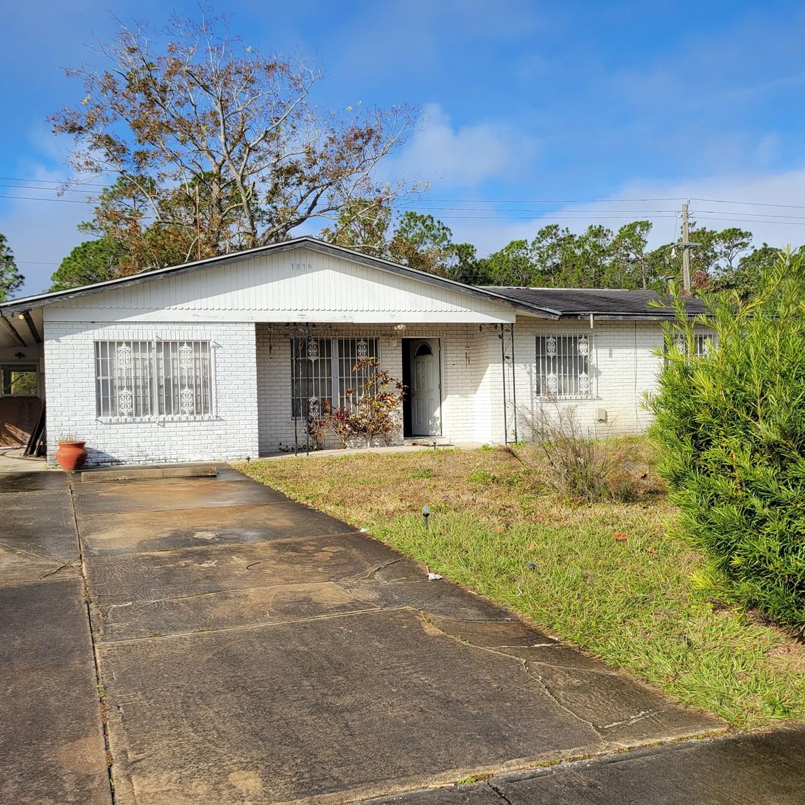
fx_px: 816
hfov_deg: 52.4
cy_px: 400
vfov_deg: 52.5
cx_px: 355
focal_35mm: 31
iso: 40
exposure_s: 1/2715
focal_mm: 5.4
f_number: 1.8
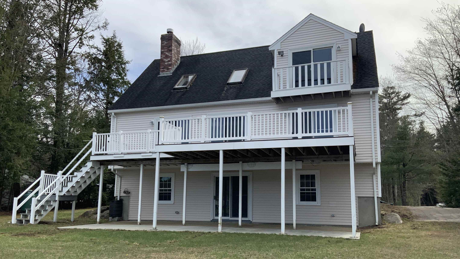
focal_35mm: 32
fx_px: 390
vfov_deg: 36.5
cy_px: 155
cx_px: 227
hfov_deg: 61.0
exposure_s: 1/1786
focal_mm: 3
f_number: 1.8
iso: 16
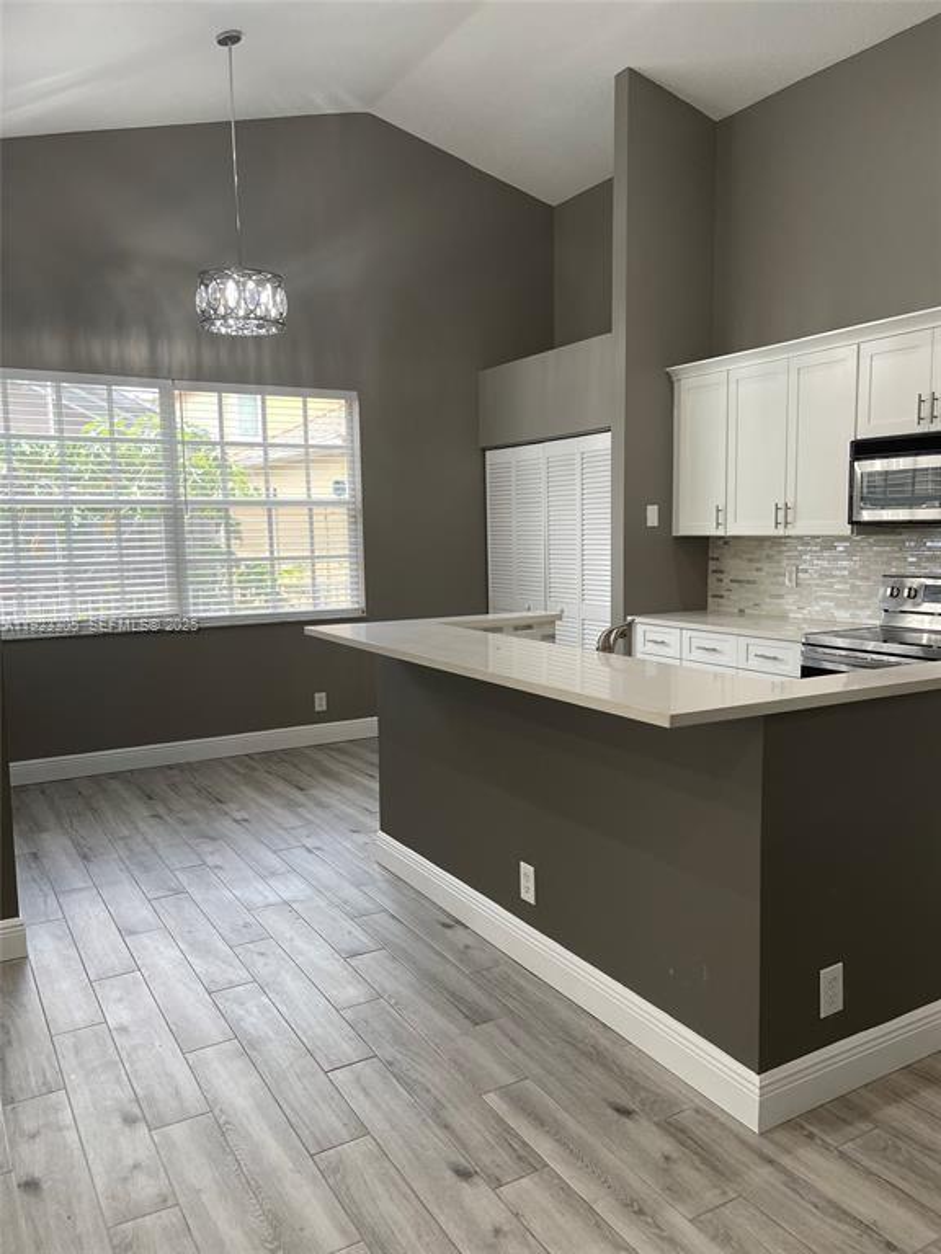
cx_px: 470
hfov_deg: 53.1
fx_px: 942
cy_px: 627
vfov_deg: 67.3
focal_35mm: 26
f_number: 1.6
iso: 100
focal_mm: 5.1
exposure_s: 1/120
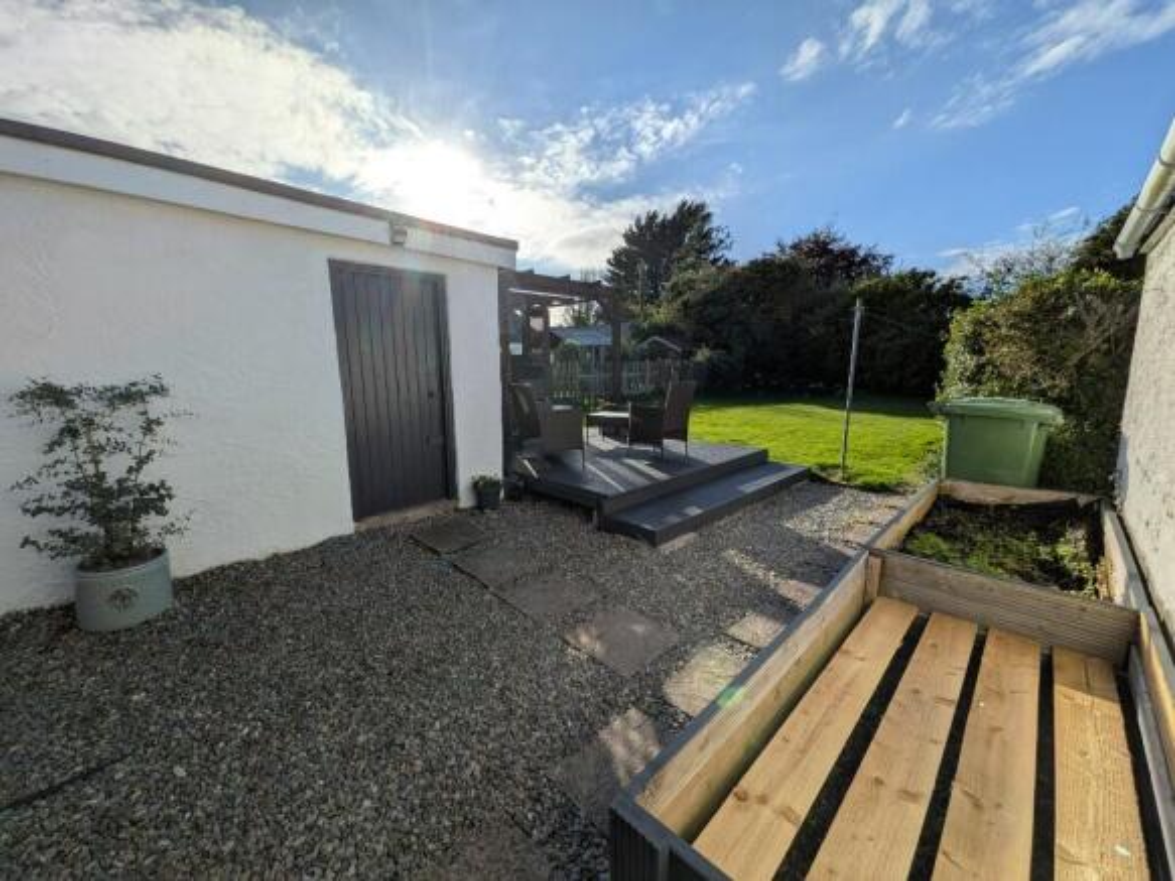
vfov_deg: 85.7
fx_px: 475
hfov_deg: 102.1
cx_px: 588
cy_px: 440
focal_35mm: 14
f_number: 2.2
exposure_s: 1/5076
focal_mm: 1.85
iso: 51
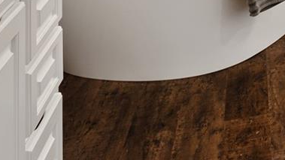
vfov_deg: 11.6
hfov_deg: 19.2
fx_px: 642
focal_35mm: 85
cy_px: -229
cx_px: 508
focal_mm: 15
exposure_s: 1/1.25
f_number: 8
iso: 250
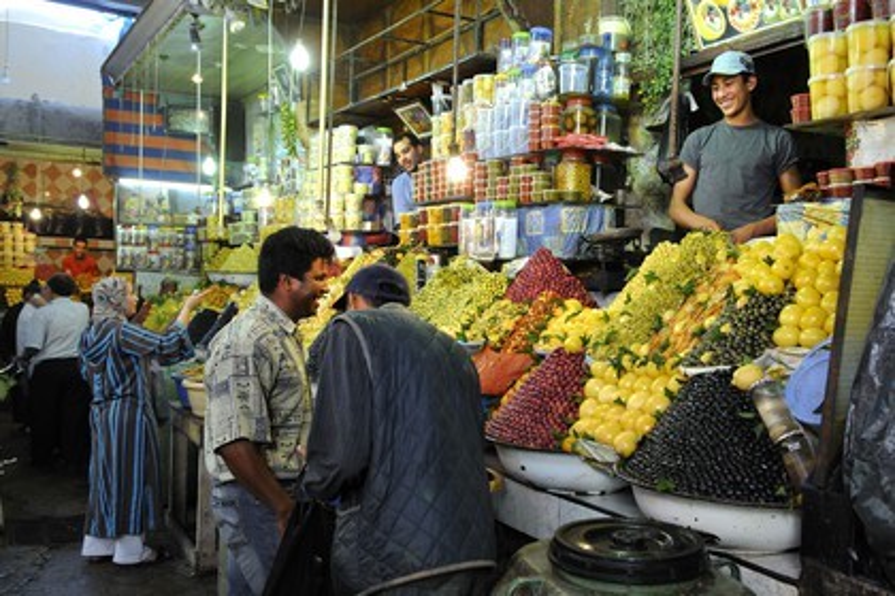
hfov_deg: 60.3
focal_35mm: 31
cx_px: 448
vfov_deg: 42.3
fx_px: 771
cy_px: 298
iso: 800
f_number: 4
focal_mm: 31
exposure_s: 1/60
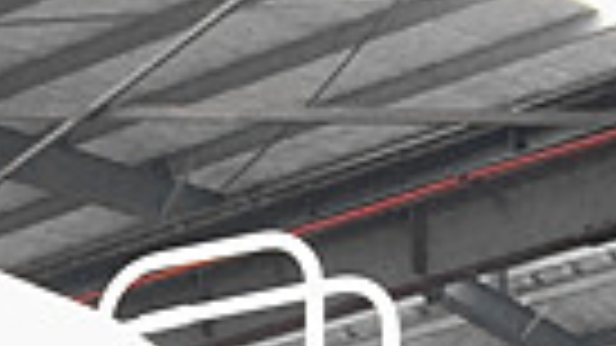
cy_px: 1173
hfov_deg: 10.3
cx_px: -823
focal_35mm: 184
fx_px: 3005
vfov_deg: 5.9
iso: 32
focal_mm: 4.15
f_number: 2.2
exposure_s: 1/100
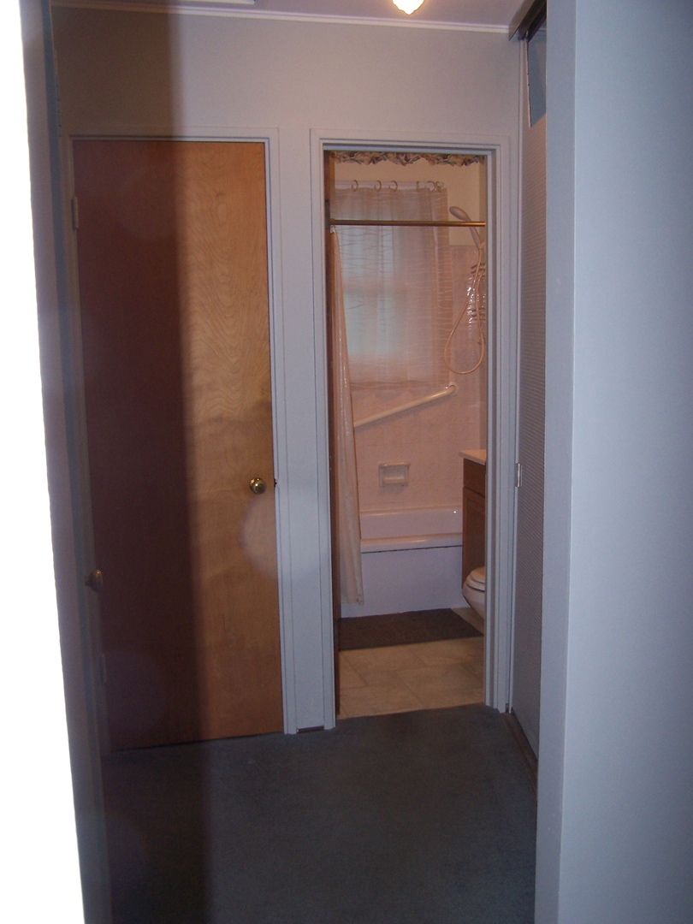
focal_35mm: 38
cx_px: 346
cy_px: 462
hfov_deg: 37.7
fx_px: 1014
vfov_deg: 49.0
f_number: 2.8
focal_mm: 6.3
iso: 140
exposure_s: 1/60
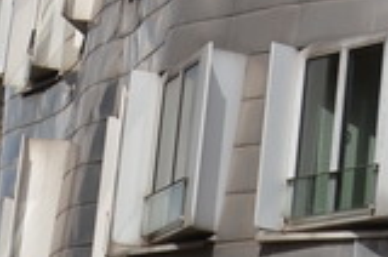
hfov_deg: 9.2
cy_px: -153
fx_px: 2184
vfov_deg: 6.6
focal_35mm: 203
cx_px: 900
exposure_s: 1/500
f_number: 9
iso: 200
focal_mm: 18
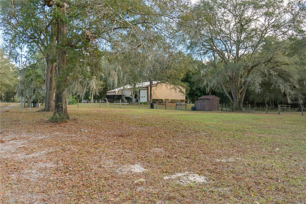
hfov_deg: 61.9
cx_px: 153
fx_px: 255
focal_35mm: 30
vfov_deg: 43.6
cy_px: 102
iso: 200
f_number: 9
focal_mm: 20
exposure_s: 1/10
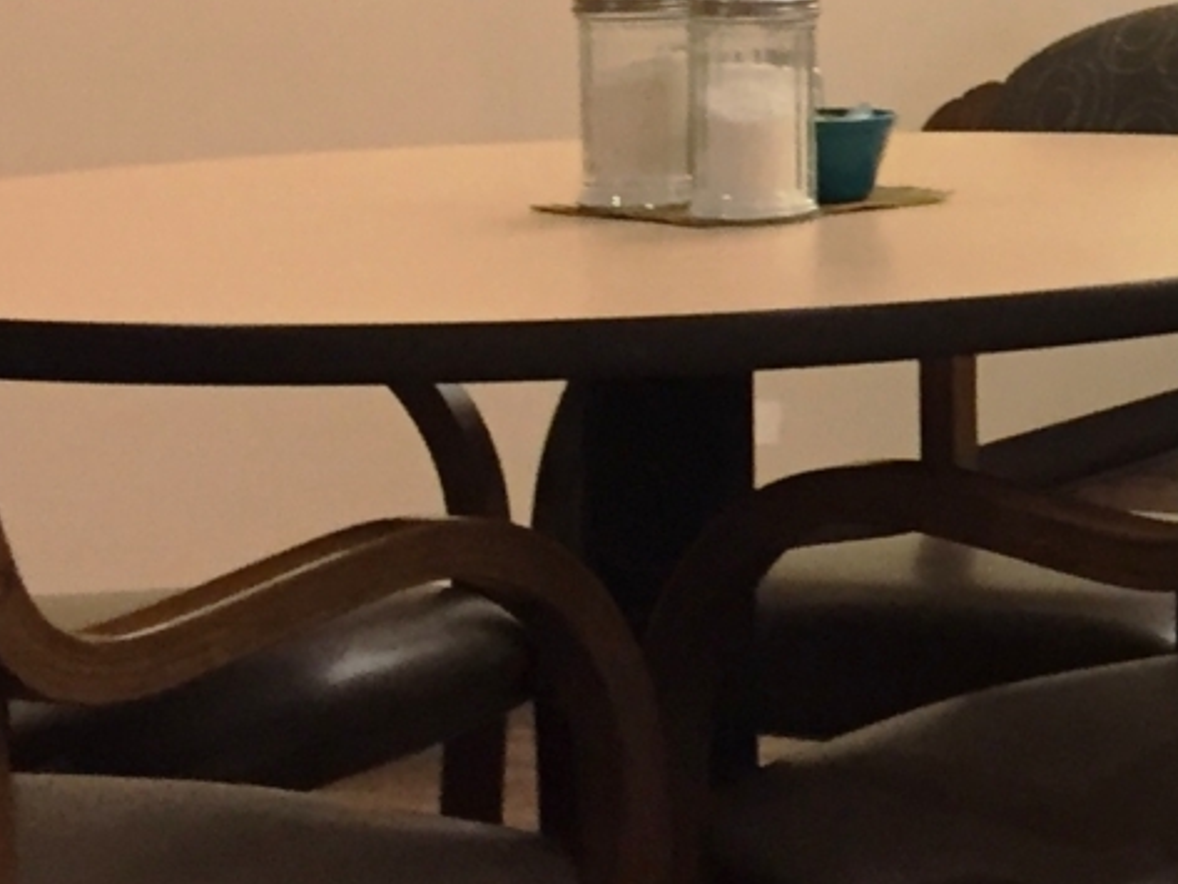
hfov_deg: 14.4
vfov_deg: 11.6
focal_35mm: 126
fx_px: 4289
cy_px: -45
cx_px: 1873
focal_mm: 4.15
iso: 100
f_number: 2.2
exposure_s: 1/30
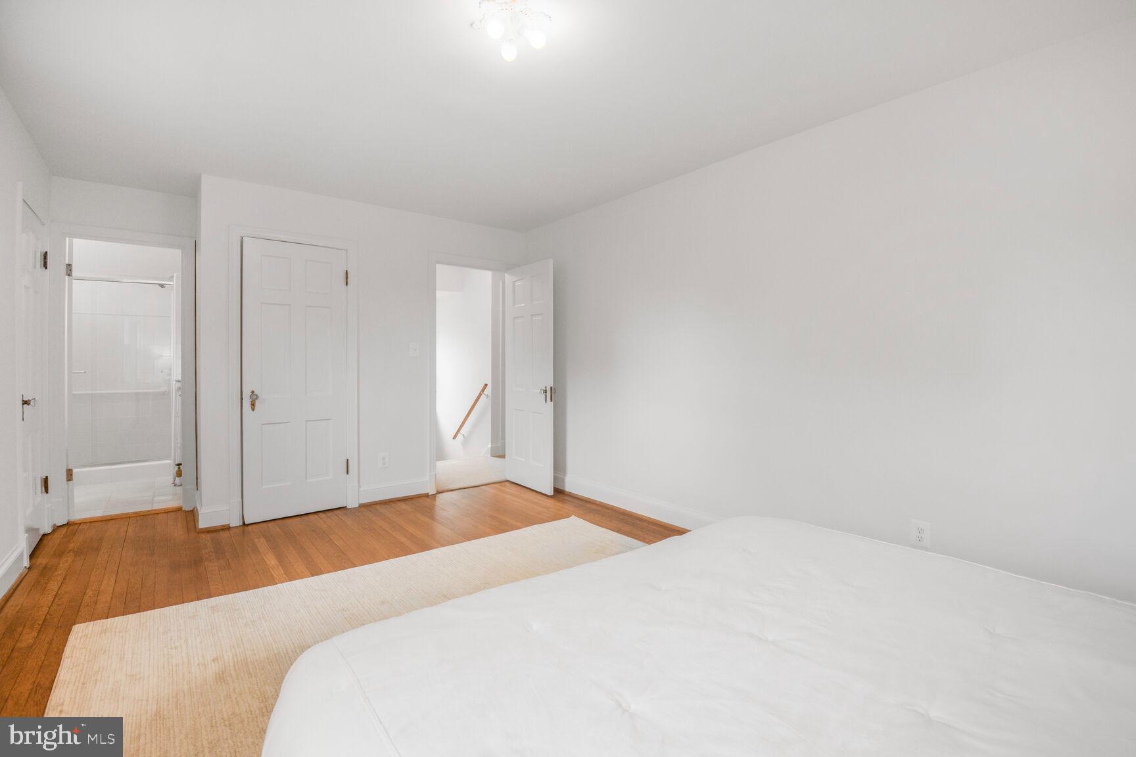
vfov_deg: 73.7
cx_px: 568
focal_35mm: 16
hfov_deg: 96.7
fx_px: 505
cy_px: 378
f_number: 8
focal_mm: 16
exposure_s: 1/6
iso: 500
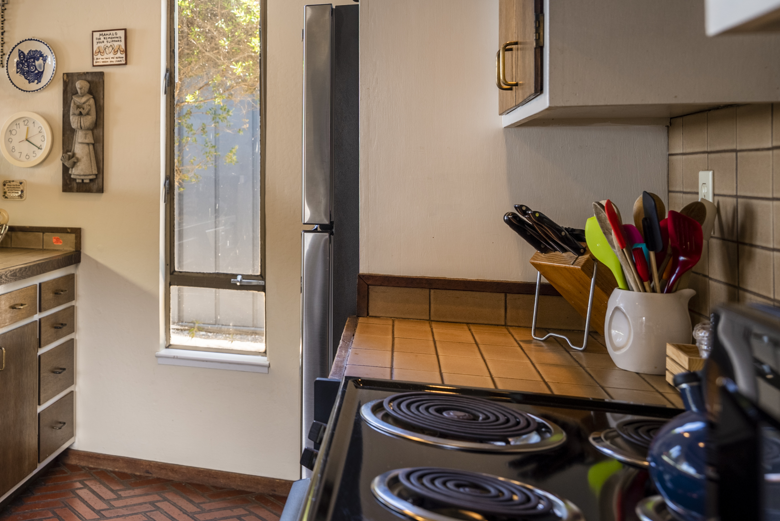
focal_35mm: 39
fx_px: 845
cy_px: 165
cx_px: 17
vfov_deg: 33.9
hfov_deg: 43.2
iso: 100
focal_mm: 17
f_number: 2.8
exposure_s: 1/320
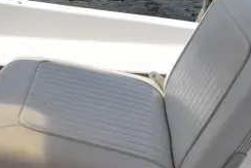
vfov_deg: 12.5
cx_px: -63
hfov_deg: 17.8
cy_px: -10
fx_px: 753
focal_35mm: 108
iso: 200
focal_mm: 22
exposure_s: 1/500
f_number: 11
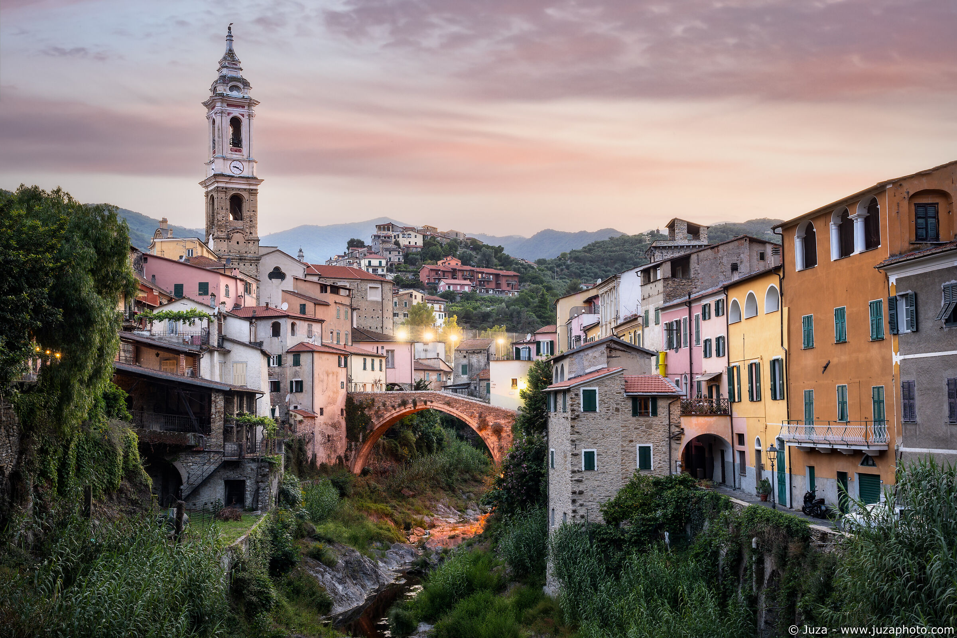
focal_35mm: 45
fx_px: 1196
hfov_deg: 43.6
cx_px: 478
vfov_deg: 29.9
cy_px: 319
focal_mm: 45
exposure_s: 3.2
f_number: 9
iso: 100
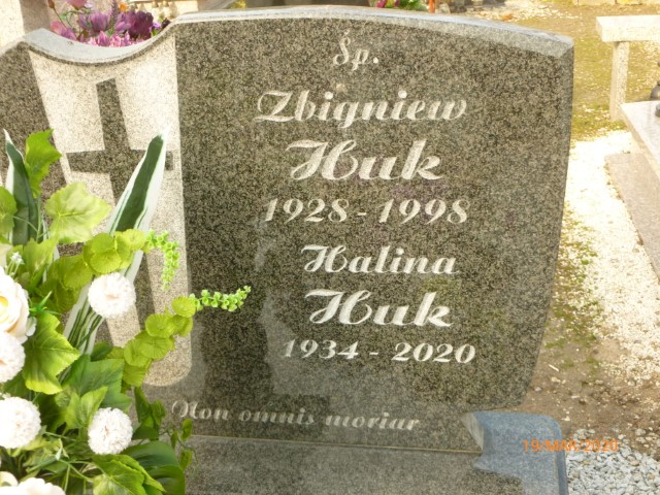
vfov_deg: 32.9
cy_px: 248
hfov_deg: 42.9
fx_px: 839
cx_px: 330
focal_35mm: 44
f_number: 3.8
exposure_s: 1/200
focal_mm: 7.9
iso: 200
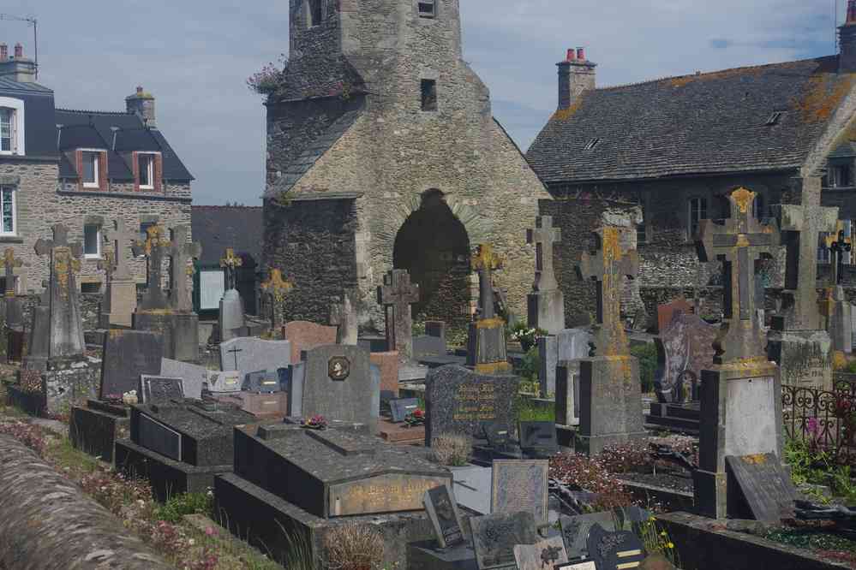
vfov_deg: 22.6
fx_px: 1427
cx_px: 428
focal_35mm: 60
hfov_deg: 33.4
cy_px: 285
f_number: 8
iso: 100
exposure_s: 1/160
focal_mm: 40
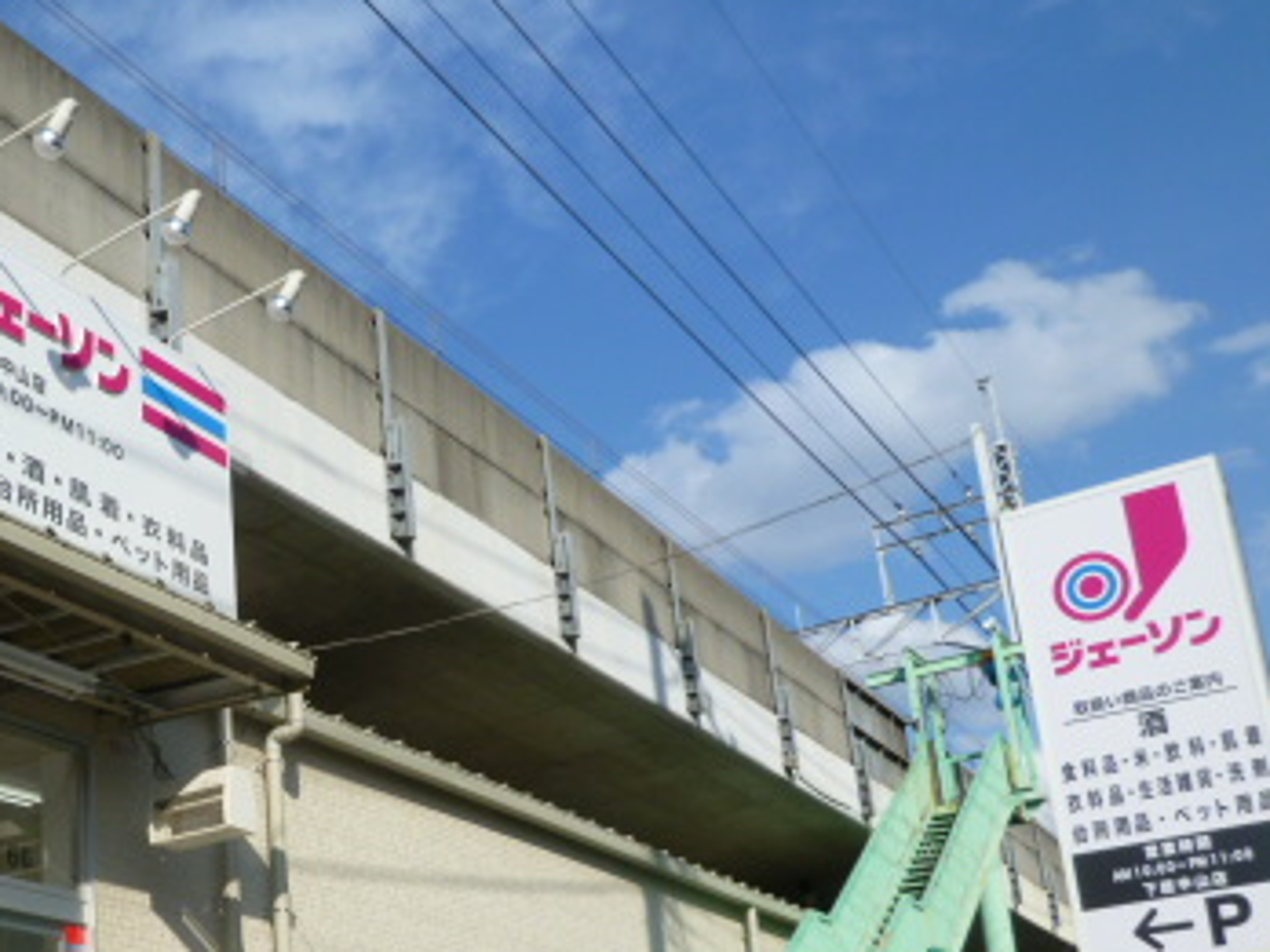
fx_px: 1688
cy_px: 770
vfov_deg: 30.7
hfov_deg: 39.3
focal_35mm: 46
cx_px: 215
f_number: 5
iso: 80
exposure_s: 1/400
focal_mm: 4.5
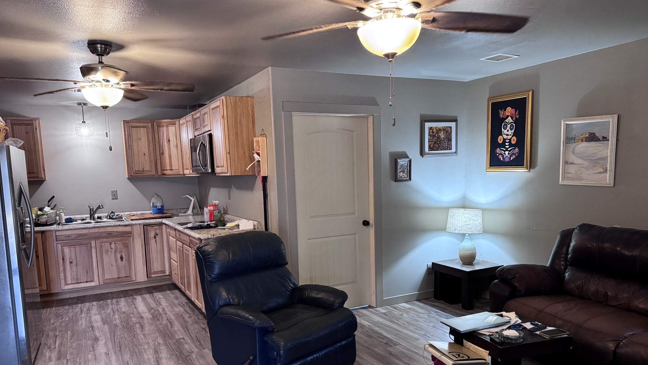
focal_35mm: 27
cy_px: 224
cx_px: 321
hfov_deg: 69.9
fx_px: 464
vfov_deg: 42.6
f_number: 1.78
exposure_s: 1/60
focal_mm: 6.76
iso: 640
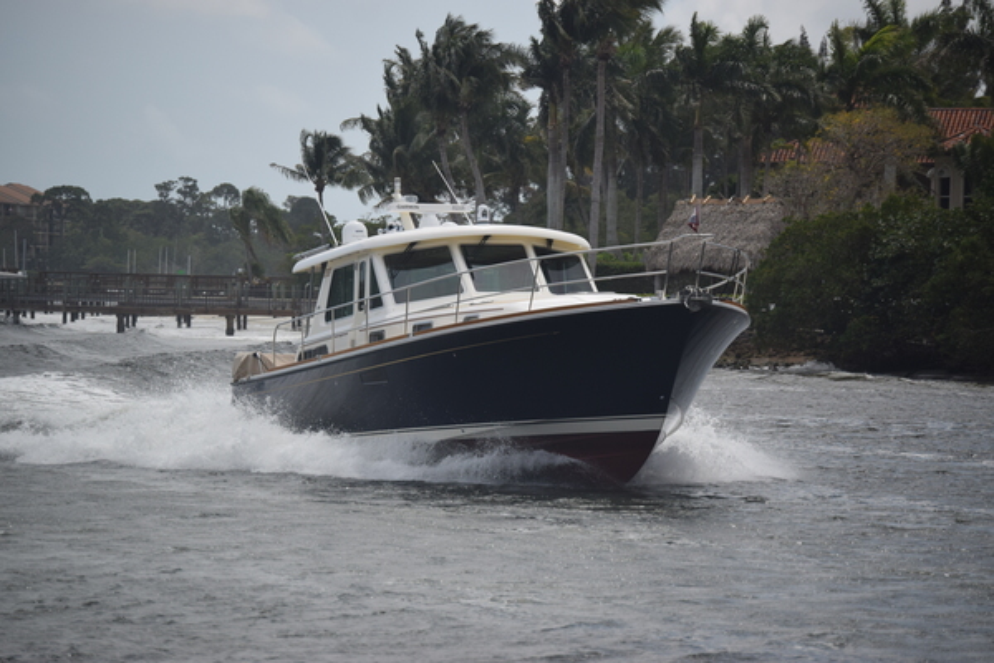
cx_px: 497
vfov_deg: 6.8
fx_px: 5591
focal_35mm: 202
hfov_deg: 10.2
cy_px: 332
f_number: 5.6
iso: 400
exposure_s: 1/2000
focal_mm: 135
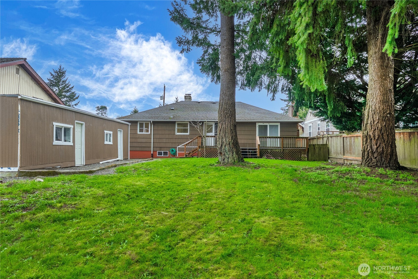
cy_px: 140
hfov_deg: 90.0
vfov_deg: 67.4
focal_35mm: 18
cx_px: 209
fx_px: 209
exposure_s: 1/30
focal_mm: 18
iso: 160
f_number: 7.1
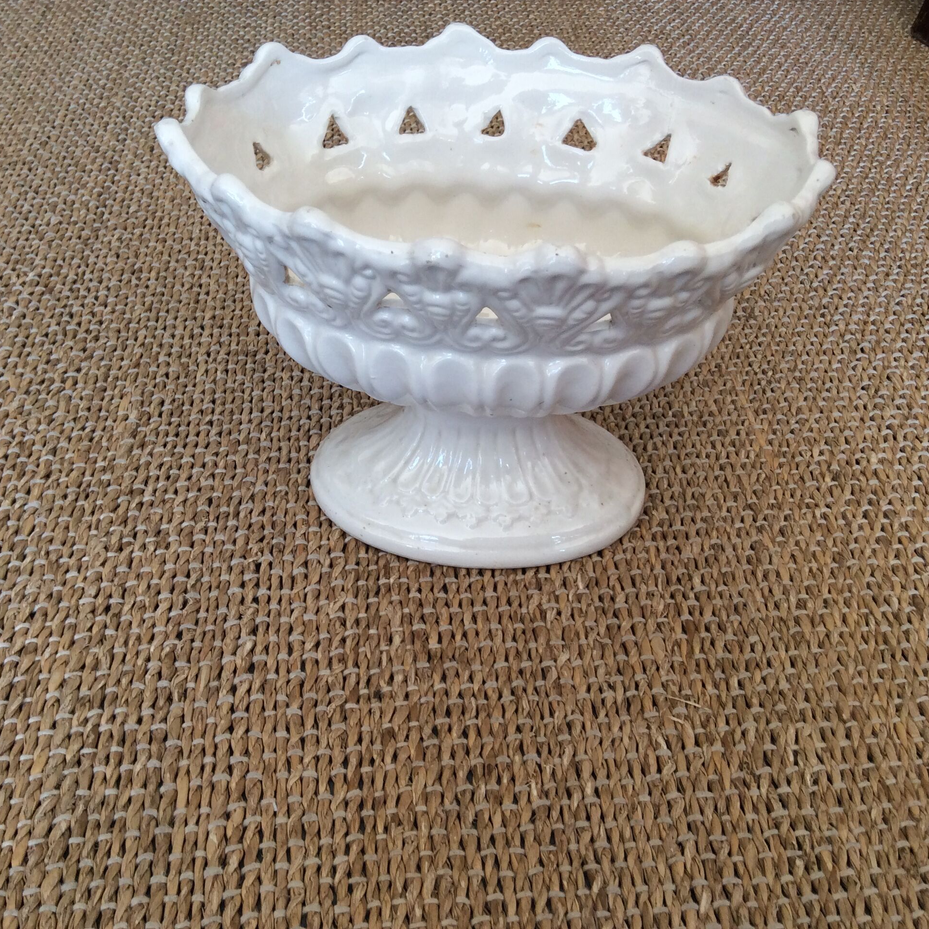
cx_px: 435
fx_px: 1154
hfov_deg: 43.8
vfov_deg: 43.9
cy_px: 463
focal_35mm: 38
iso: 40
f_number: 2.4
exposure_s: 1/33
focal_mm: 3.3
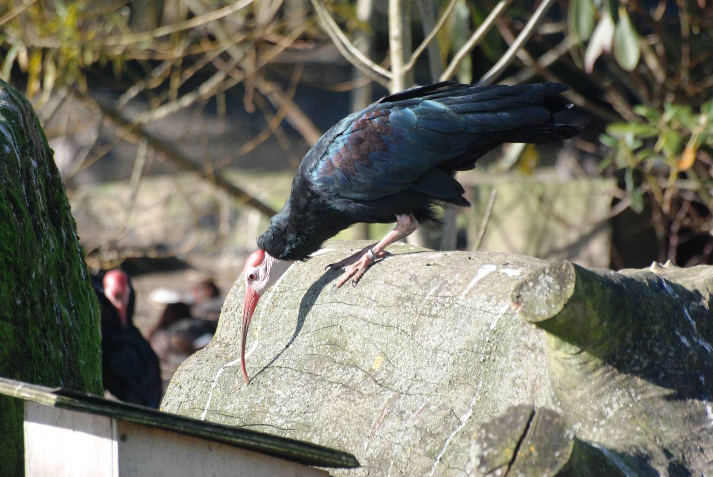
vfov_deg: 3.1
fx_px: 8923
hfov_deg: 4.6
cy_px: 238
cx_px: 356
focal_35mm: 450
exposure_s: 1/1250
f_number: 5.6
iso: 1000
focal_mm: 300
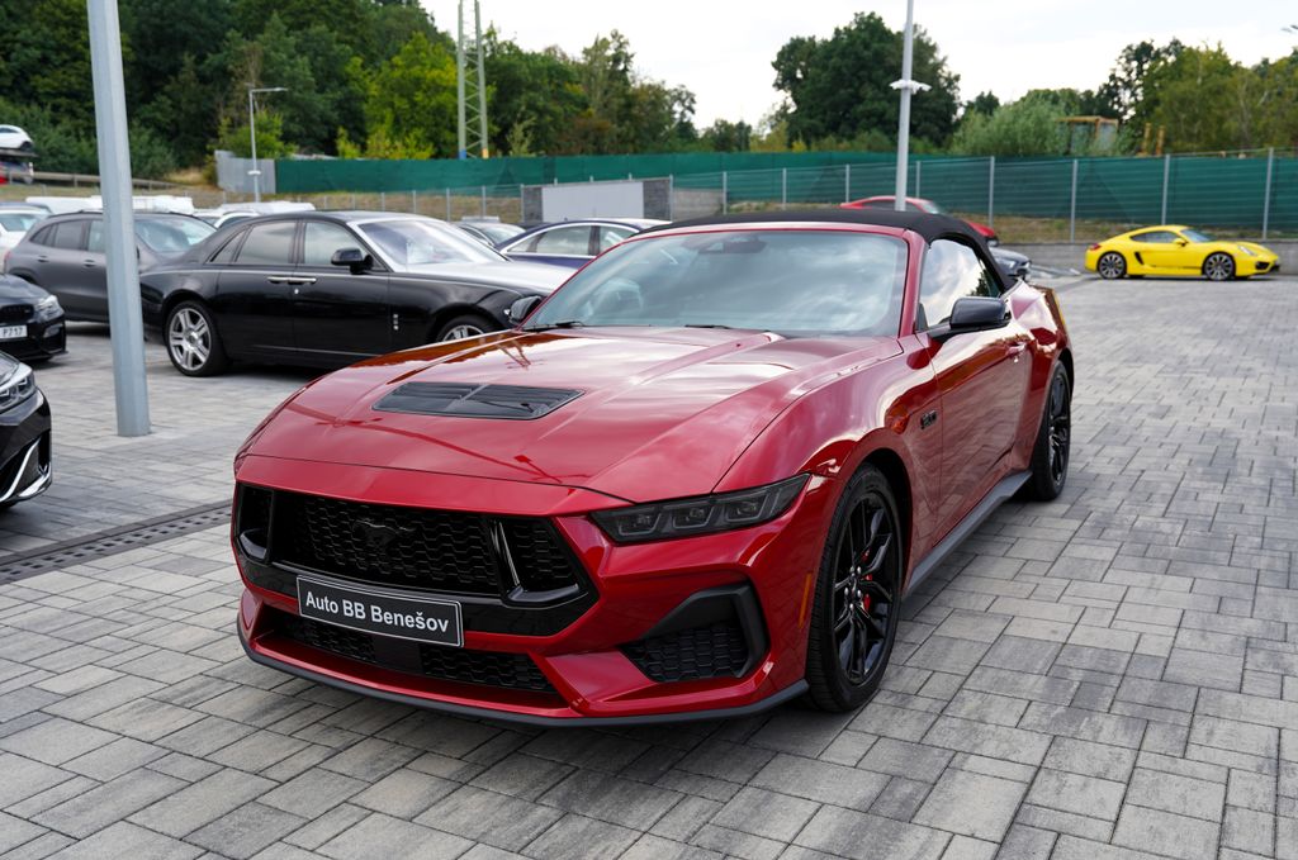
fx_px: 1116
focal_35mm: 31
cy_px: 430
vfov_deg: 42.2
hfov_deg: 60.4
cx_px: 649
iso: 100
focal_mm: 31
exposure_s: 1/60
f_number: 4
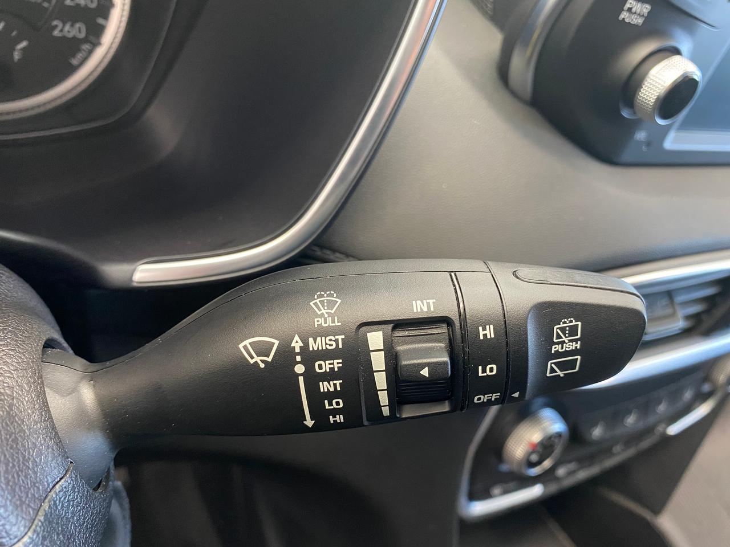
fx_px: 548
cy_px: 274
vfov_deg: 53.1
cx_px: 365
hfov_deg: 67.3
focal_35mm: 26
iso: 400
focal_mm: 4.25
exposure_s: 1/40
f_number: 1.8
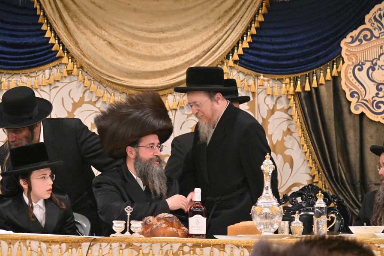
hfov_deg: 11.4
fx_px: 1919
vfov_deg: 7.6
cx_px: 192
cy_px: 128
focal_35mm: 180
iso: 400
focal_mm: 120
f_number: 4
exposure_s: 1/250
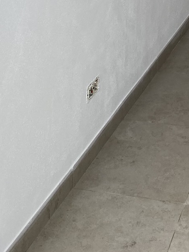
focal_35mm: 86
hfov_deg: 16.6
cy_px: -127
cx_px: 207
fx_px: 626
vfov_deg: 19.7
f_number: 1.8
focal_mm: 4.25
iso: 32
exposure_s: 1/421
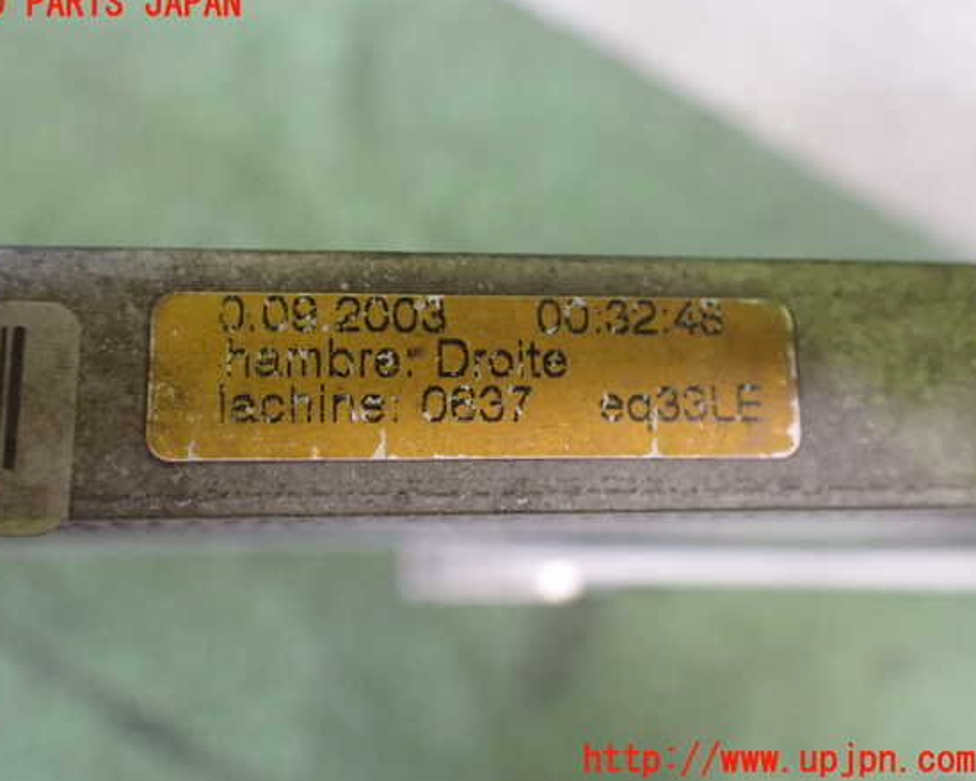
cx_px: 452
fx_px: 924
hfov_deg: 55.6
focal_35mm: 32
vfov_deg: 45.8
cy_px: 382
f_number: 2.3
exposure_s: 1/60
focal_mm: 5.4
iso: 800
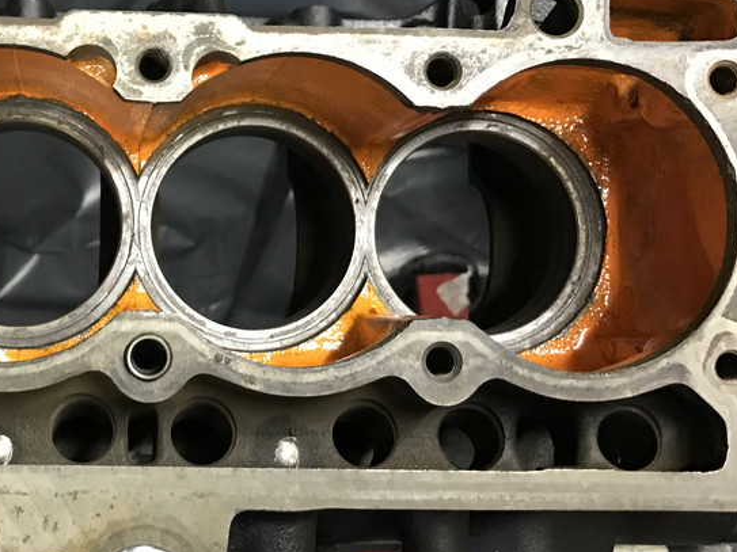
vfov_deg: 26.5
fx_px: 1171
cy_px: 221
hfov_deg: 33.8
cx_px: 140
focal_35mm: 55
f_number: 1.8
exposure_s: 1/7
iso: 100
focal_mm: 3.99
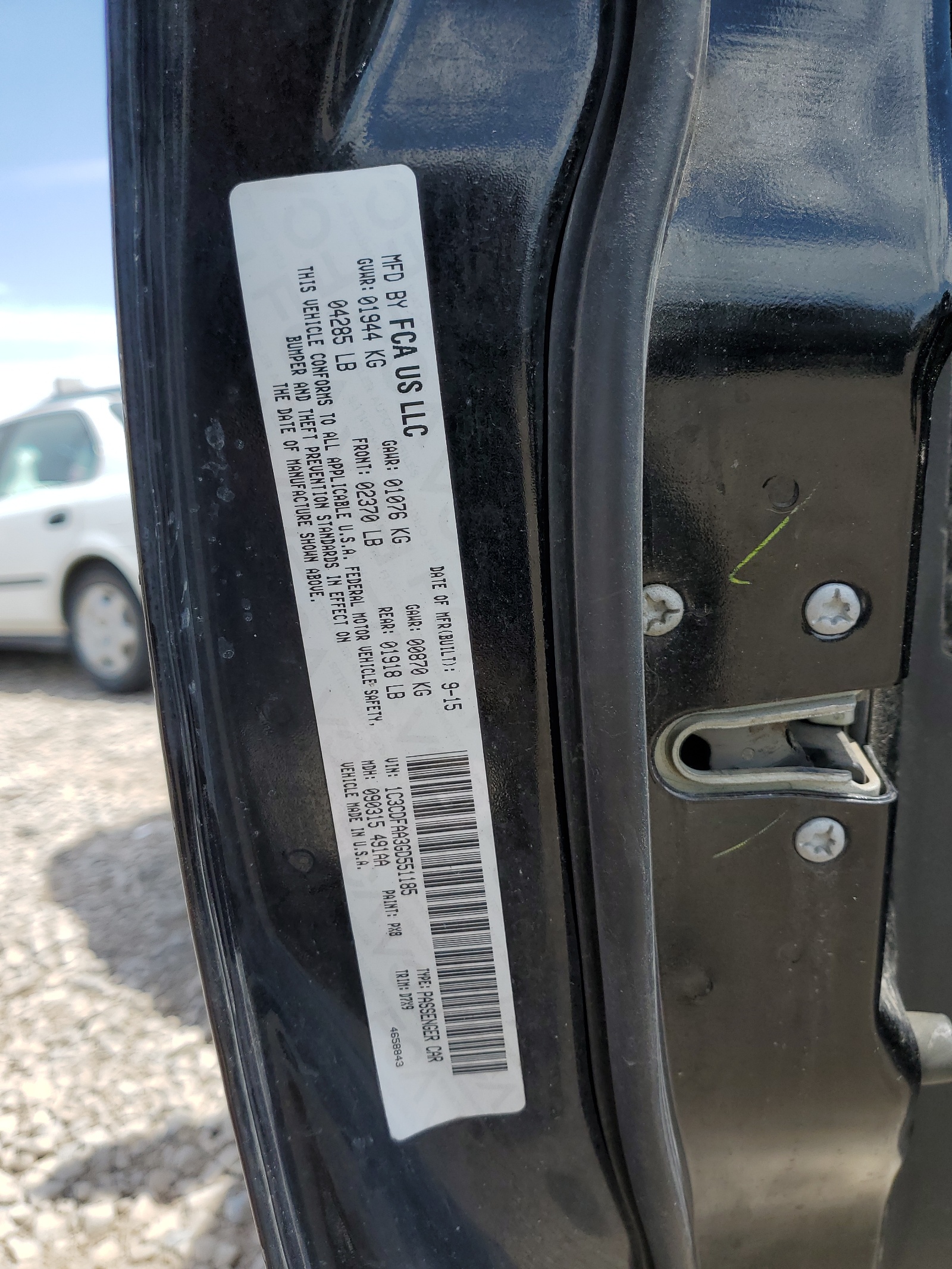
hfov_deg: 53.1
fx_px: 953
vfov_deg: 67.3
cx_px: 476
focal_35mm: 26
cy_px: 634
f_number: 1.5
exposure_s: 1/1429
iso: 50
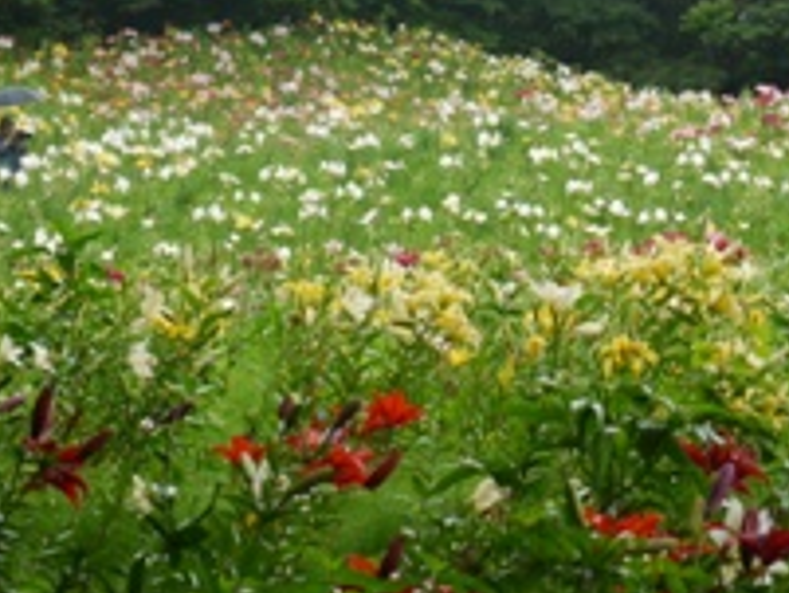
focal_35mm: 147
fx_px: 3353
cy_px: 145
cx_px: 420
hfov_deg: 13.4
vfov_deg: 10.1
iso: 100
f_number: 5.4
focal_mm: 33
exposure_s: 1/100
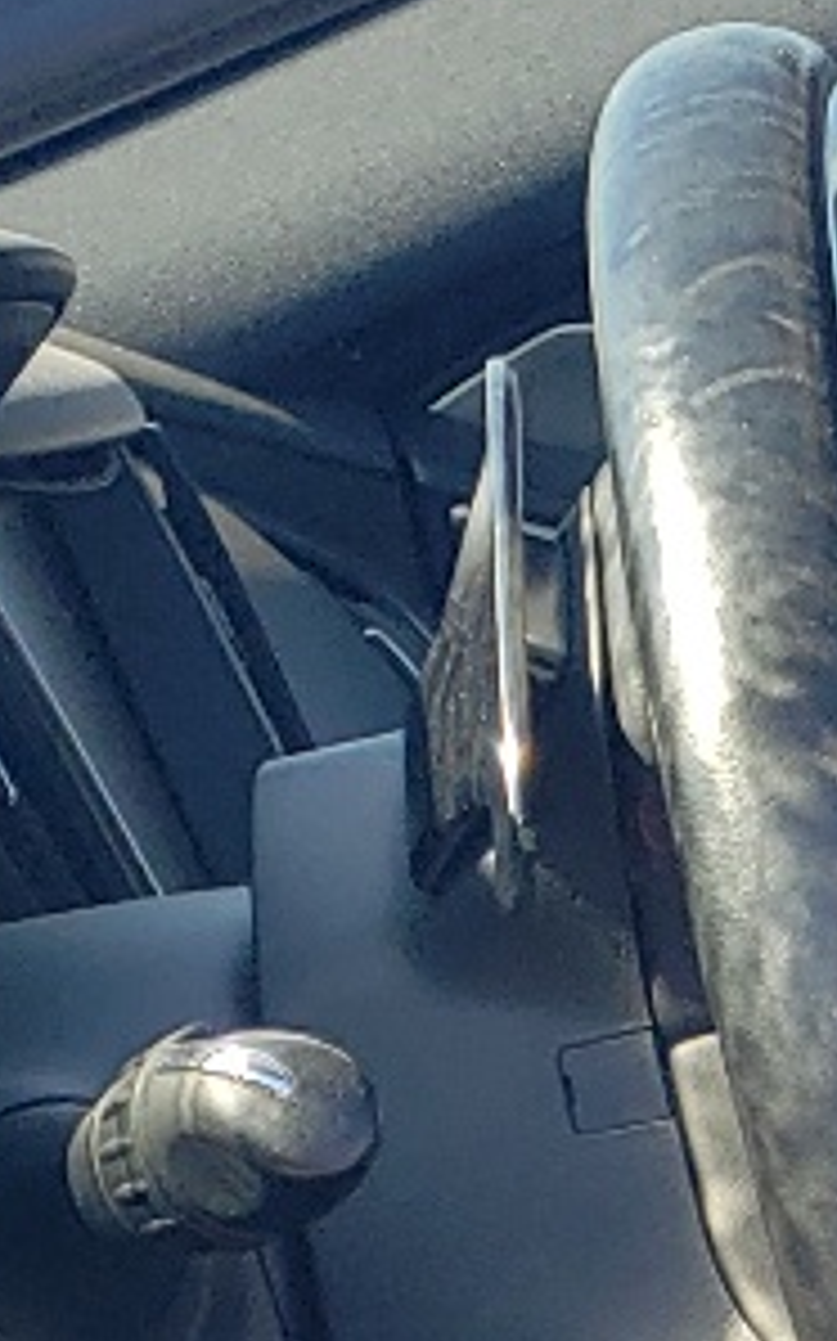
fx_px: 5407
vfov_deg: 13.2
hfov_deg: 8.1
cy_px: 2133
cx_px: 2020
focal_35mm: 148
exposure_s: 1/667
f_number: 1.5
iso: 50
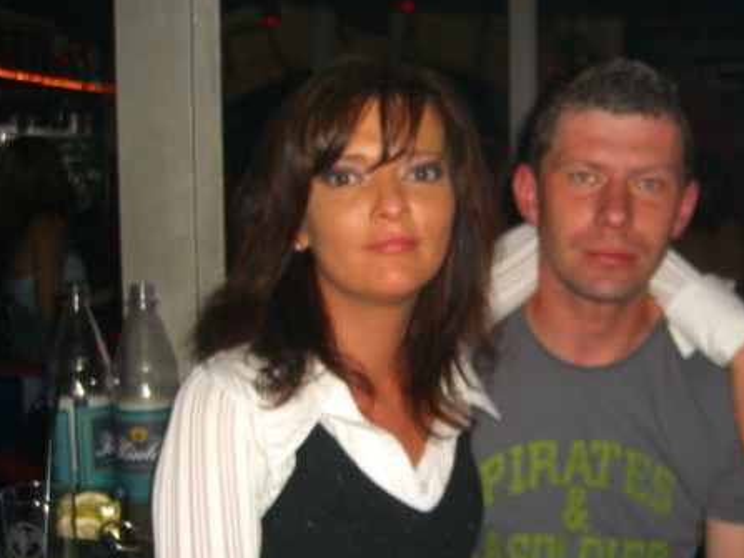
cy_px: 308
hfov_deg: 37.3
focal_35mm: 51
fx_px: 1096
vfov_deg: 28.5
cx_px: 461
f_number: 2.8
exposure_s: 1/60
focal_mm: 7.9
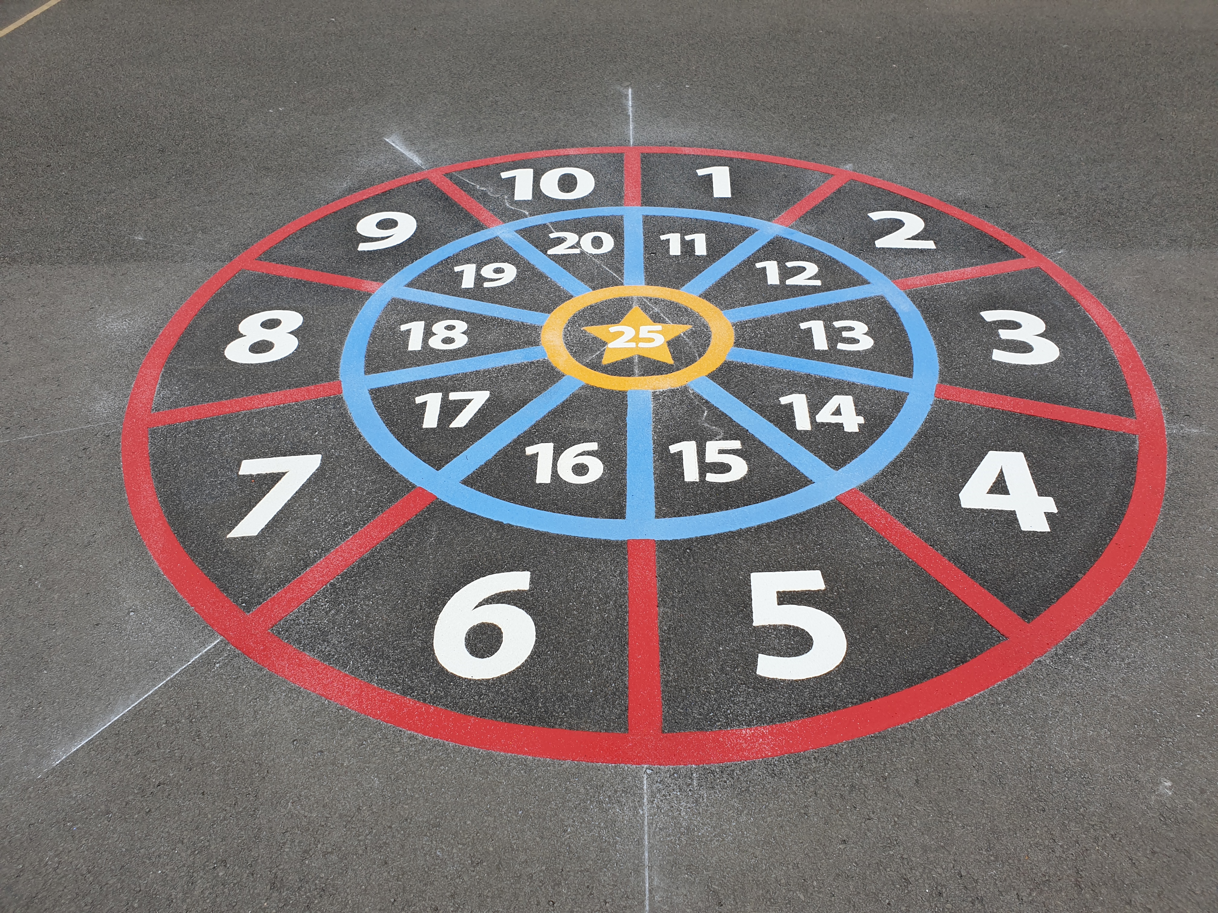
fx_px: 915
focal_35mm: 26
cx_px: 609
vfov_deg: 53.1
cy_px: 456
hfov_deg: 67.3
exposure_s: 1/763
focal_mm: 4.3
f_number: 2.4
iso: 50
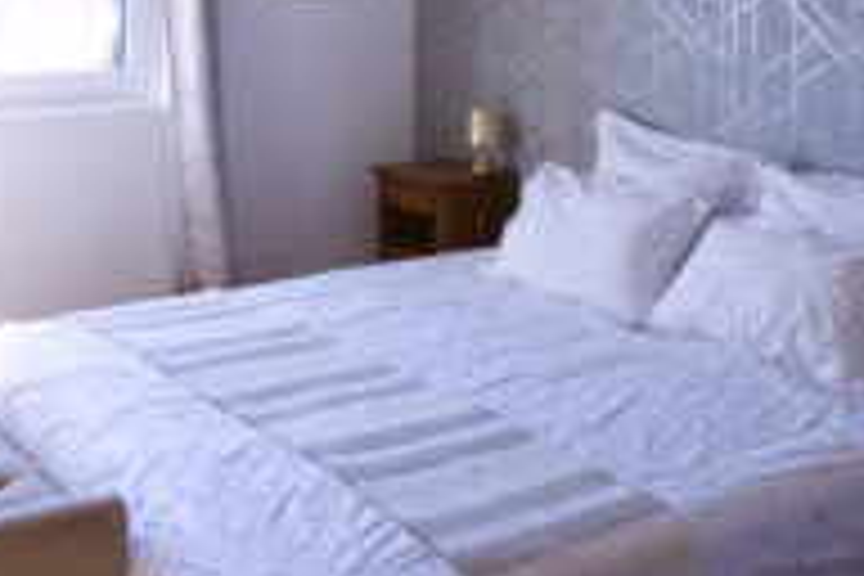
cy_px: 450
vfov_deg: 25.8
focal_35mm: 52
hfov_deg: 38.4
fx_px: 1237
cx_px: 382
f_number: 8
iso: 800
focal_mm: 11
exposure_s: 1/250
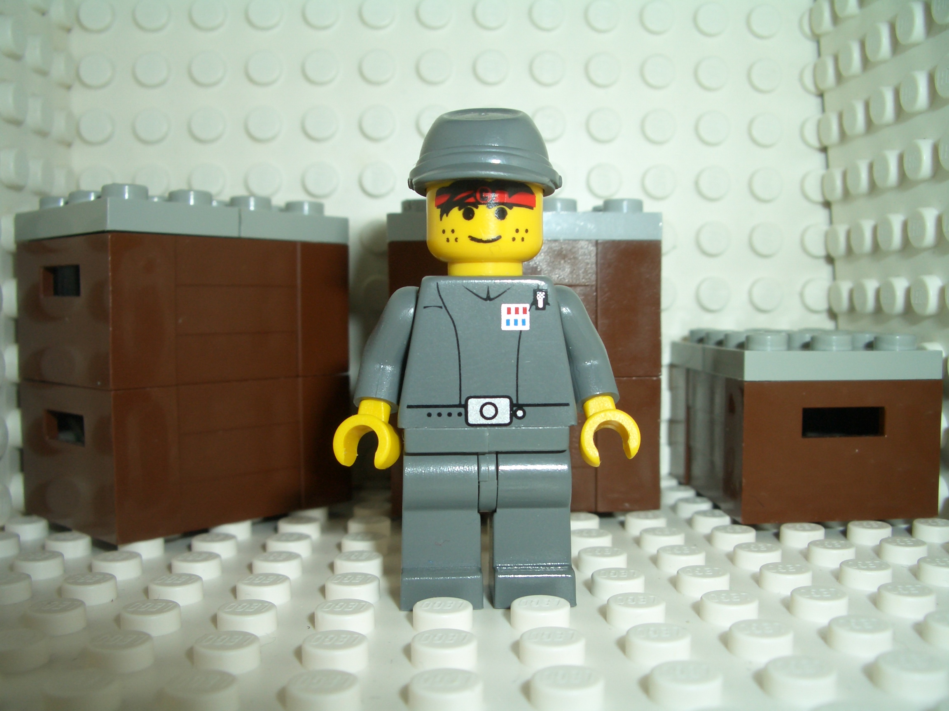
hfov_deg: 52.6
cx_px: 474
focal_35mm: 35
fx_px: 960
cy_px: 356
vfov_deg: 40.7
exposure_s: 1/60
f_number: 4.3
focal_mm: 5.8
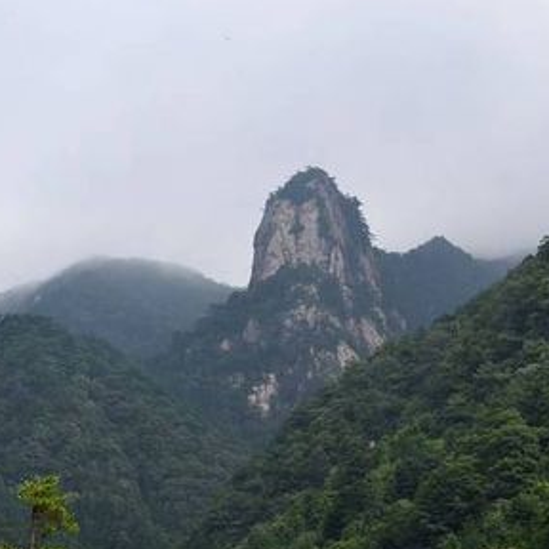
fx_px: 2618
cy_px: 360
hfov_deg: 12.0
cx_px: 194
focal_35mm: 146
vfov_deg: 12.0
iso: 400
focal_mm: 55
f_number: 10
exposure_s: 1/250
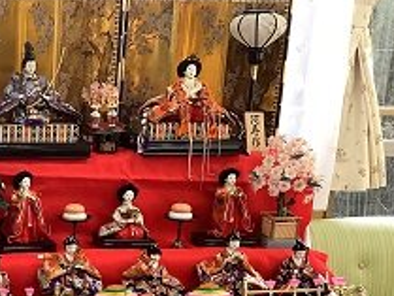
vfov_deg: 19.2
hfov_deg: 24.7
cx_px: -30
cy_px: 318
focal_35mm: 74
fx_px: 843
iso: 50
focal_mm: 3.3
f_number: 2.4
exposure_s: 1/60
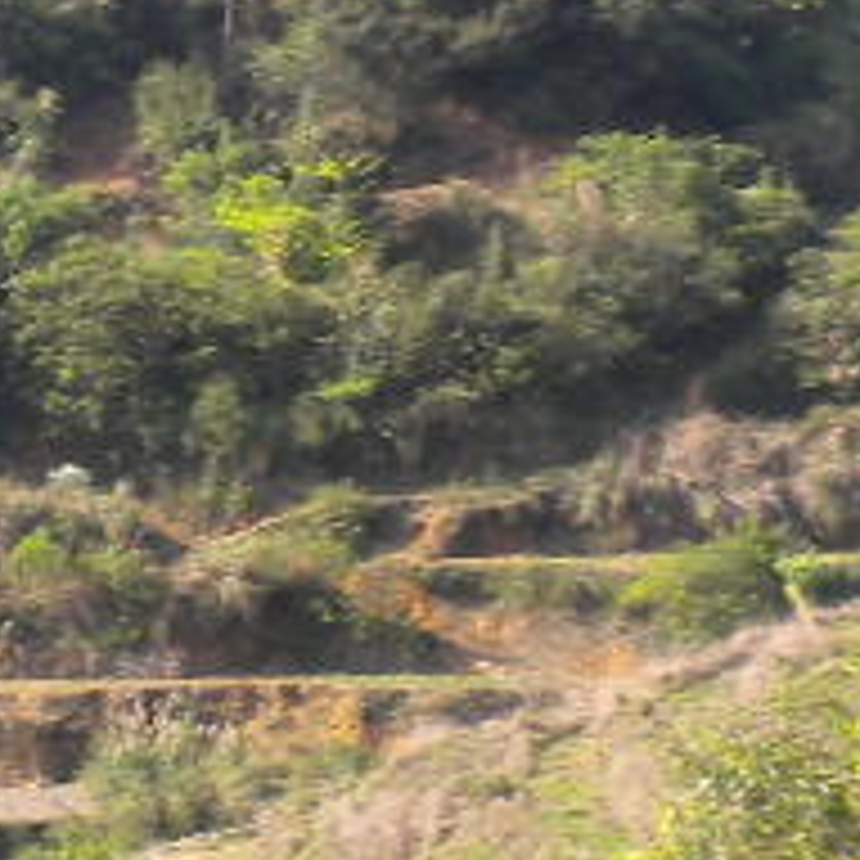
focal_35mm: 166
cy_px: 153
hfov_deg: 10.4
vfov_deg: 10.5
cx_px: -36
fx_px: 4666
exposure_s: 1/185
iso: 80
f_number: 4.6
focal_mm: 6.3
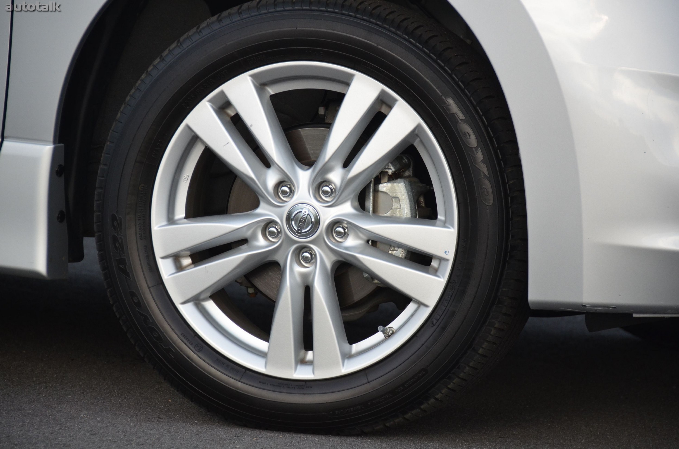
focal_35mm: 180
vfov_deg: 7.6
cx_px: 340
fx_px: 3388
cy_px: 224
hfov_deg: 11.4
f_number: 5.3
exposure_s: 1/1000
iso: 800
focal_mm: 120
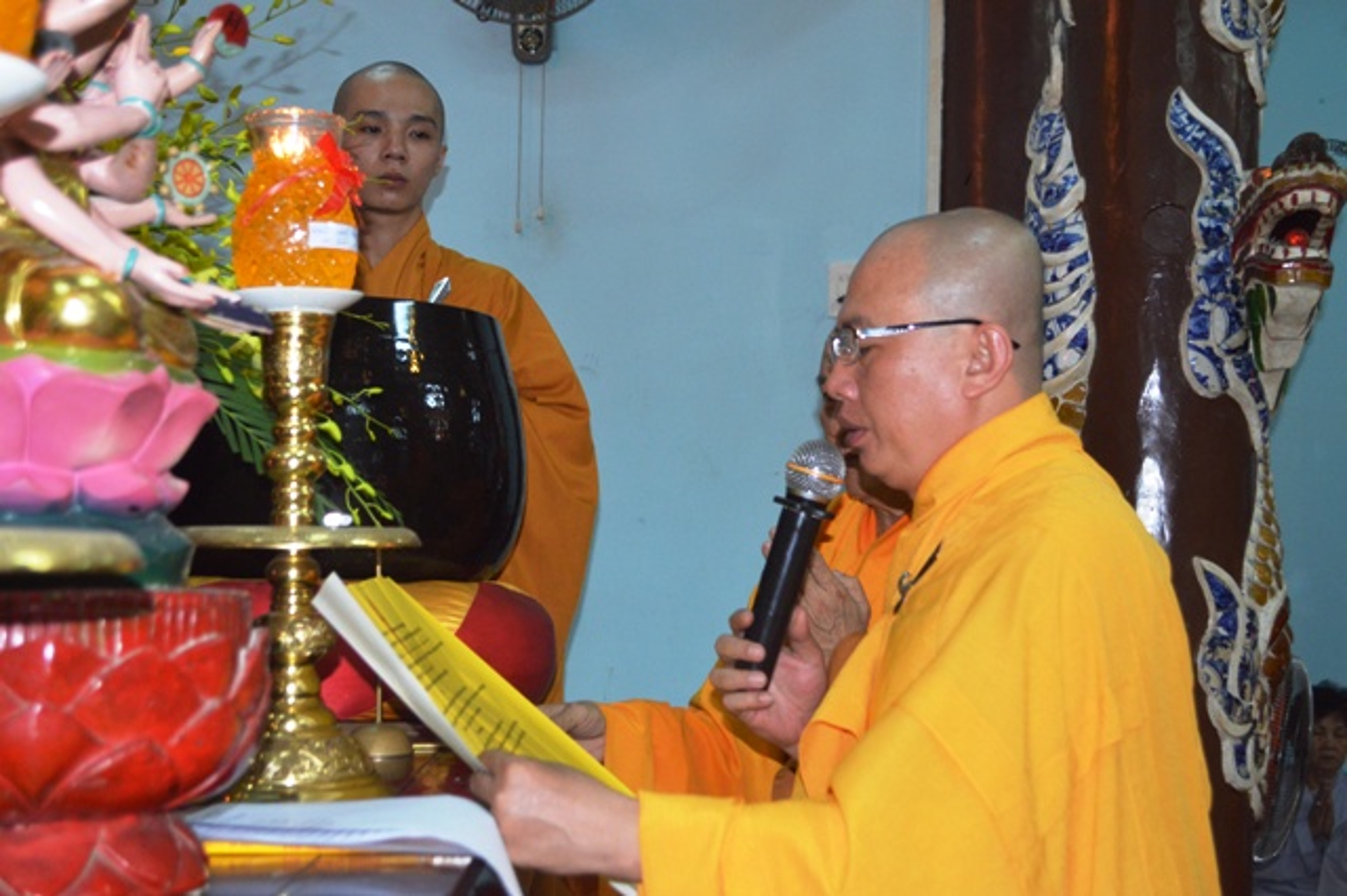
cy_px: 448
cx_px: 674
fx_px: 2019
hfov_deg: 36.9
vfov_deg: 25.0
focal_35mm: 54
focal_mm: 36
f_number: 5
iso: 1600
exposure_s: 1/60
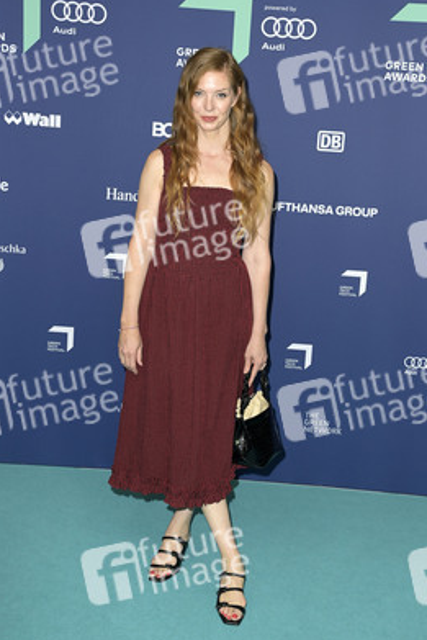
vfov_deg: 41.9
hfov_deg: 28.7
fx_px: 835
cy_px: 321
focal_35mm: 47
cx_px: 213
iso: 800
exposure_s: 1/250
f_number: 6.3
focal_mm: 46
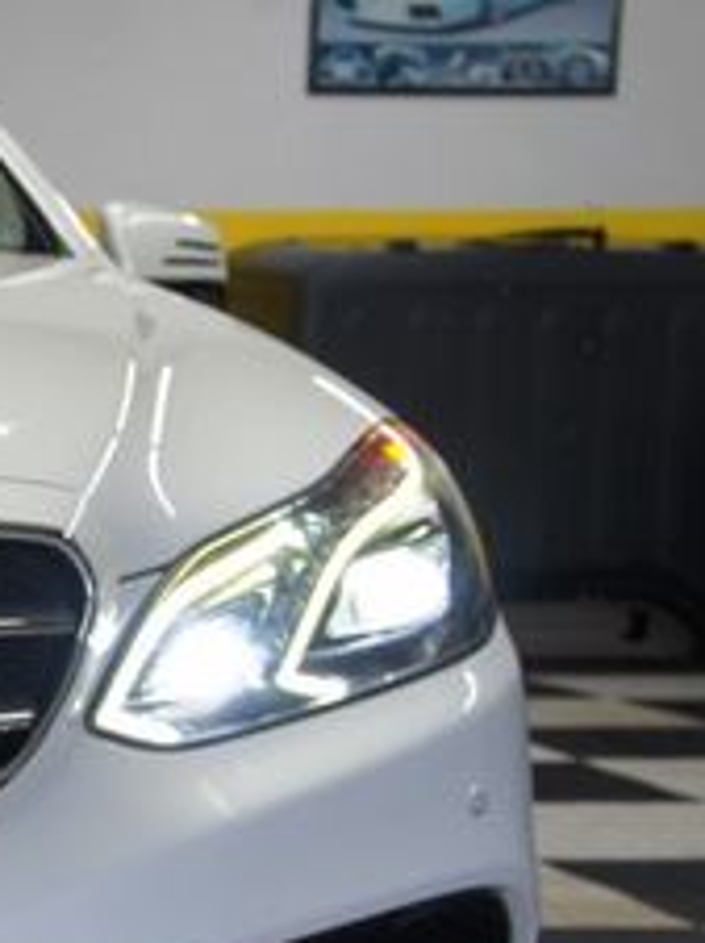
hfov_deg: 14.4
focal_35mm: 90
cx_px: -559
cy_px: 688
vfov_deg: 21.6
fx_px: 2449
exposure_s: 1/40
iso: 200
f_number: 4
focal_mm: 22
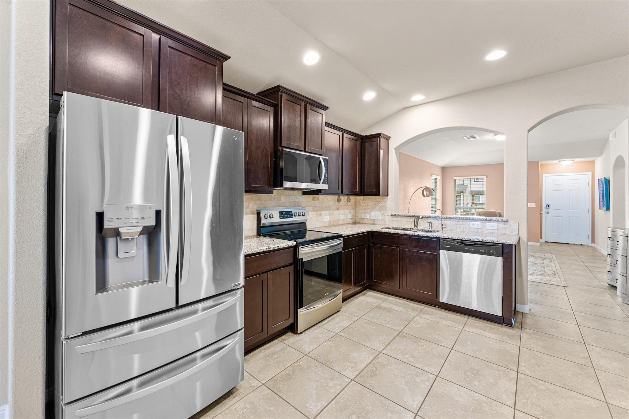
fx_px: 255
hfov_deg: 101.9
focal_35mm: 15
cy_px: 210
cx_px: 314
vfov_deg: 78.8
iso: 320
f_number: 6.3
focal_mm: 14.6
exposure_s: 1/2
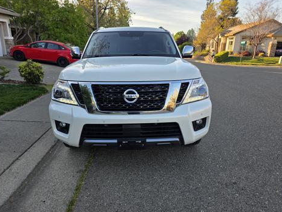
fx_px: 204
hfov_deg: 69.4
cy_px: 106
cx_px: 137
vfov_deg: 54.9
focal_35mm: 25
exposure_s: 1/1242
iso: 80
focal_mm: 6.3
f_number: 1.7
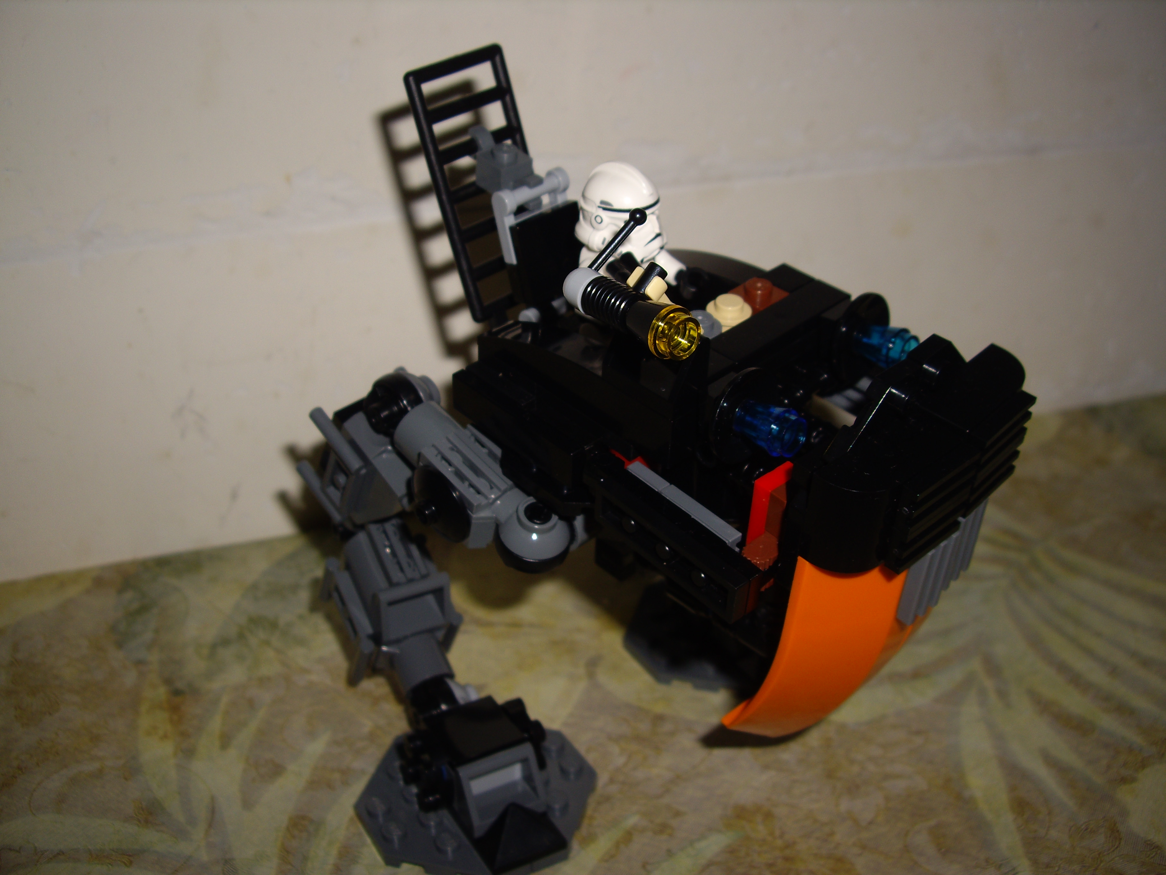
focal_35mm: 38
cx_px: 583
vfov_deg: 37.7
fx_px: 1280
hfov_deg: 49.0
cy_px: 438
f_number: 8
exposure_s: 1/40
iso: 64
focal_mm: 7.9
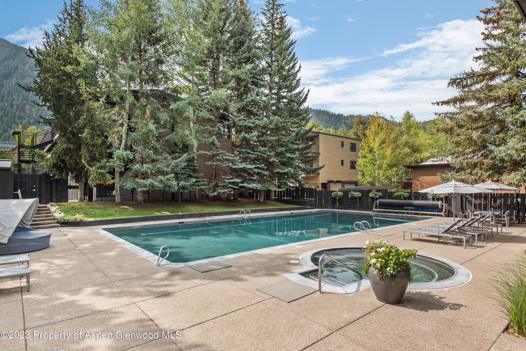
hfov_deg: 84.0
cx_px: 263
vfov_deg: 62.0
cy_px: 176
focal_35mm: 20
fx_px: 292
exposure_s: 1/1250
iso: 400
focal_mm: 20
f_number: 7.1
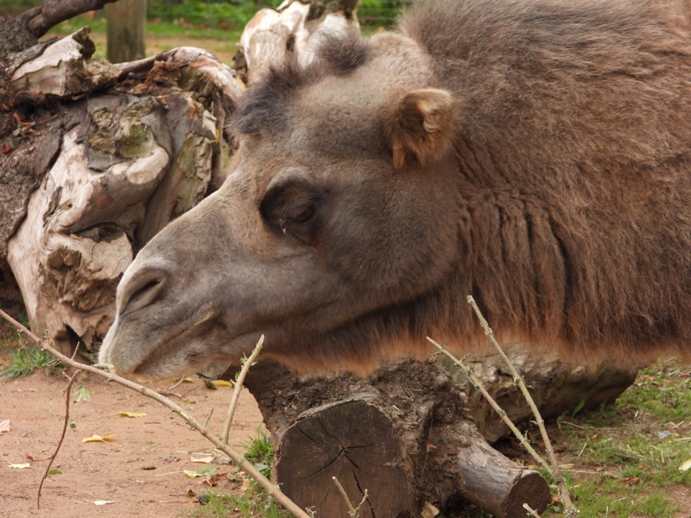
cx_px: 346
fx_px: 5490
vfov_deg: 5.4
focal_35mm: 275
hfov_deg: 7.2
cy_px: 259
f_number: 4.5
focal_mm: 49.5
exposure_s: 1/125
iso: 100
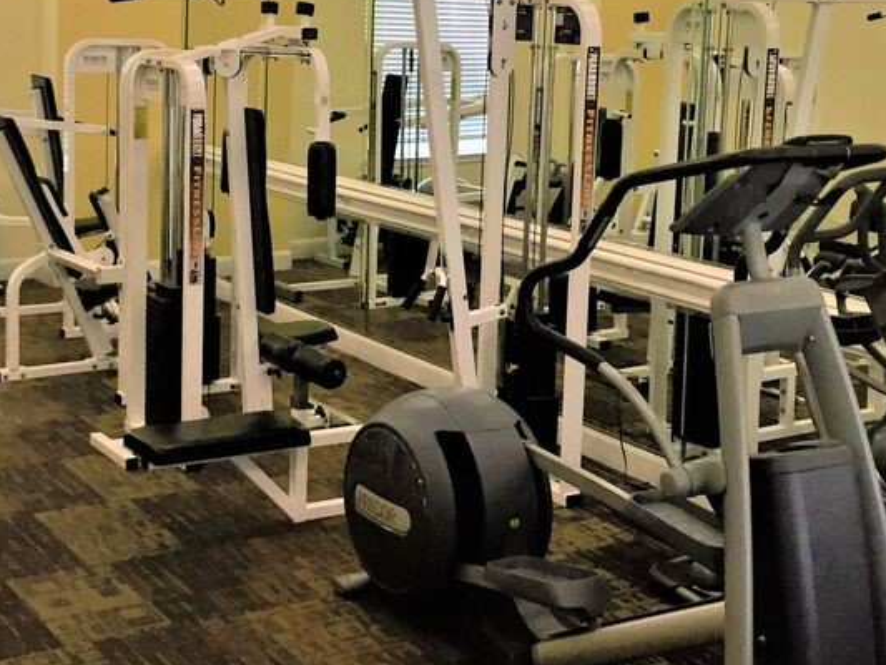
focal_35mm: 54
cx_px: 315
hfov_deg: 35.3
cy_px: 277
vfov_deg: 27.0
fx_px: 1382
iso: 40
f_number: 2.2
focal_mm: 4.2
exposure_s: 1/30
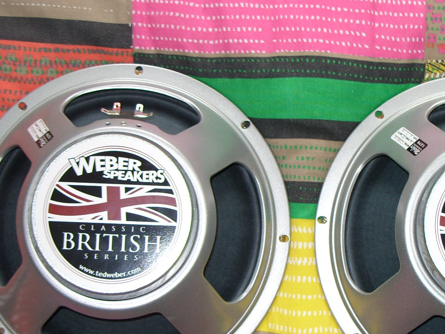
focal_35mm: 64
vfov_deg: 22.9
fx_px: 823
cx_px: 289
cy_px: 202
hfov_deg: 30.1
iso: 50
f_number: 2.8
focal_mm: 7.8
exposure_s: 1/30
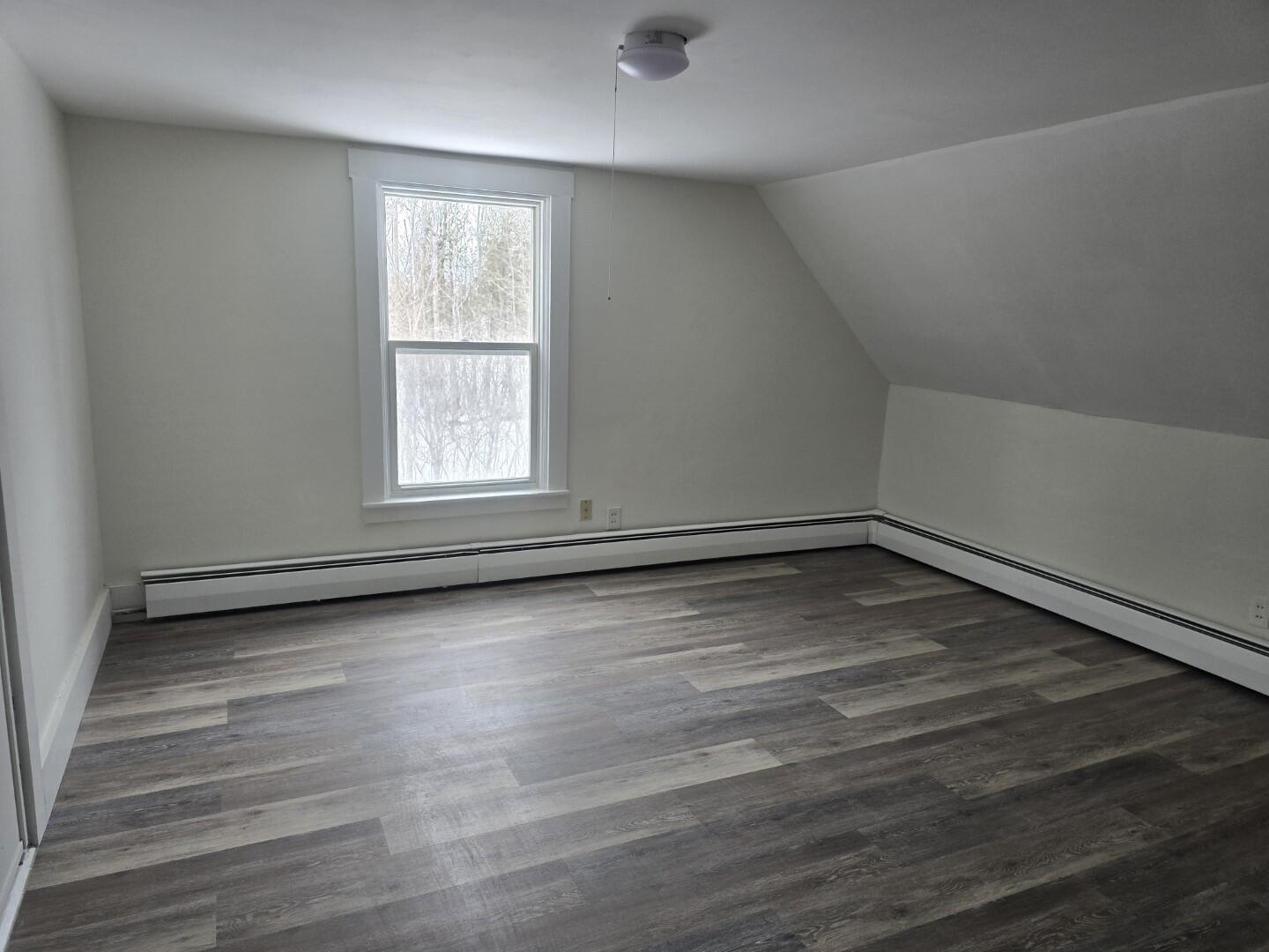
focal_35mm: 23
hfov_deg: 73.9
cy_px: 476
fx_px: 843
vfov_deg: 58.9
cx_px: 634
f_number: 1.7
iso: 64
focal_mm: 6.3
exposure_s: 1/180
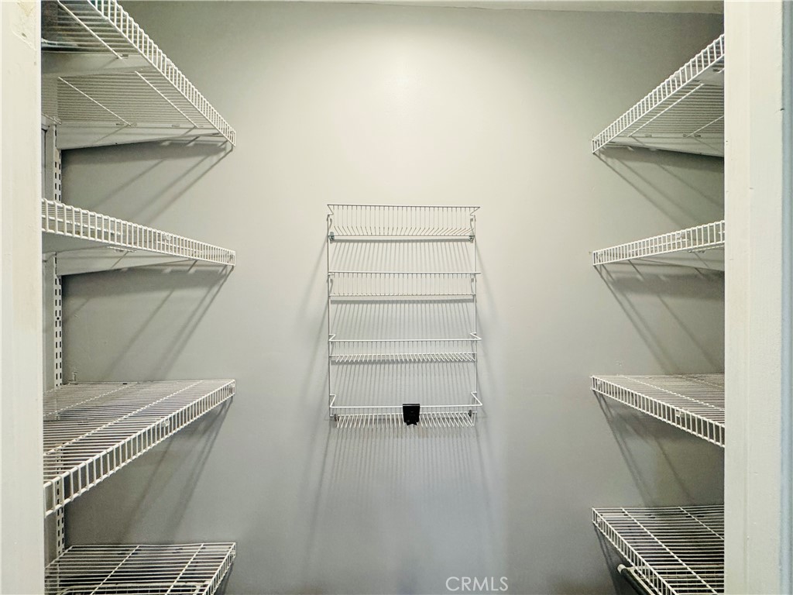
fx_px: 321
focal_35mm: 14
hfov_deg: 102.1
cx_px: 396
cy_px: 298
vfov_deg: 85.7
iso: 250
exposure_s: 1/120
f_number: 2.2
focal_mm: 2.22
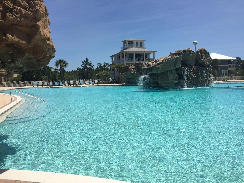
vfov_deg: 48.2
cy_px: 92
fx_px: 204
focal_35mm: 29
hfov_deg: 61.7
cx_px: 122
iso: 32
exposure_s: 1/3968
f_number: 2.2
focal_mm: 4.15
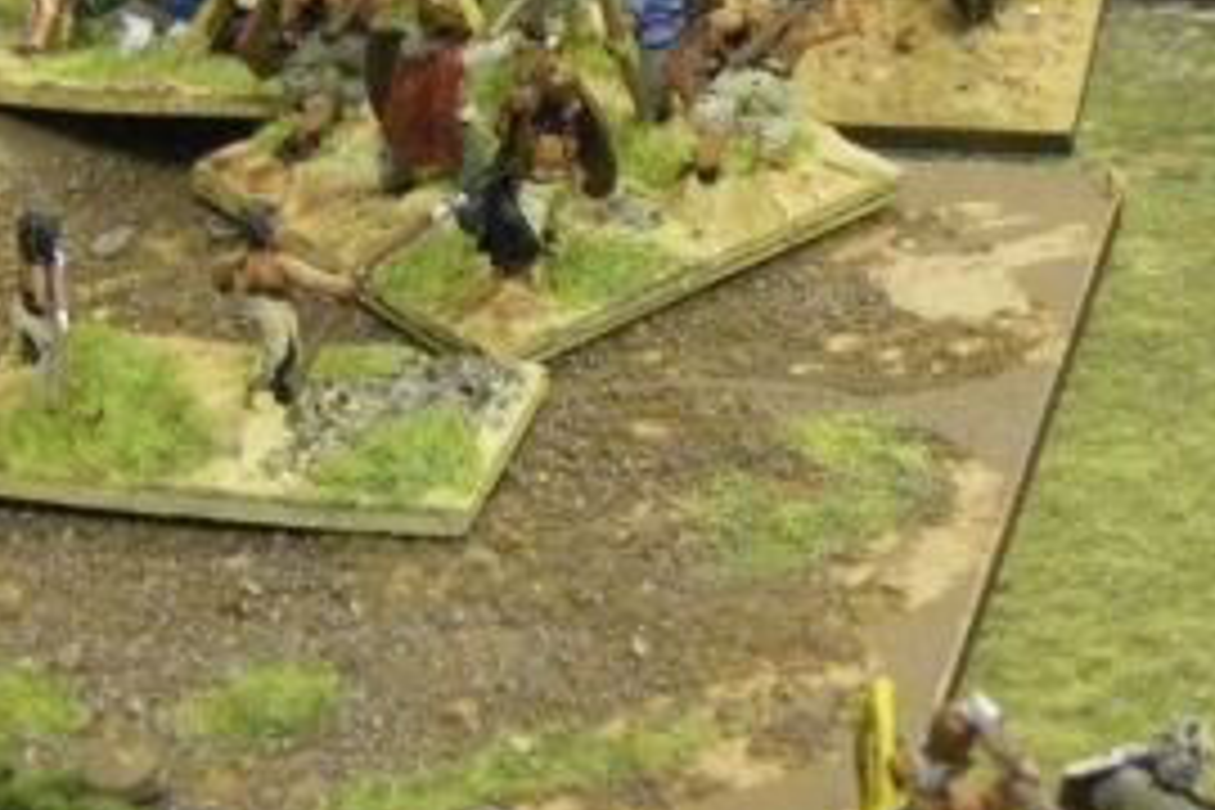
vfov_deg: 12.1
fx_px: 3813
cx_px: 979
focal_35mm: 113
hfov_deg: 17.9
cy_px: 274
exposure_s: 1/50
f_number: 3.5
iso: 640
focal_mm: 6.3
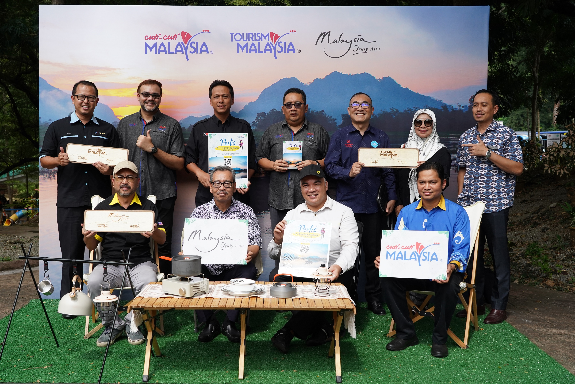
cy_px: 192
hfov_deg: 48.5
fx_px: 639
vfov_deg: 33.4
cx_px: 288
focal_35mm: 40
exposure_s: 1/1600
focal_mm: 40
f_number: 7.1
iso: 1000
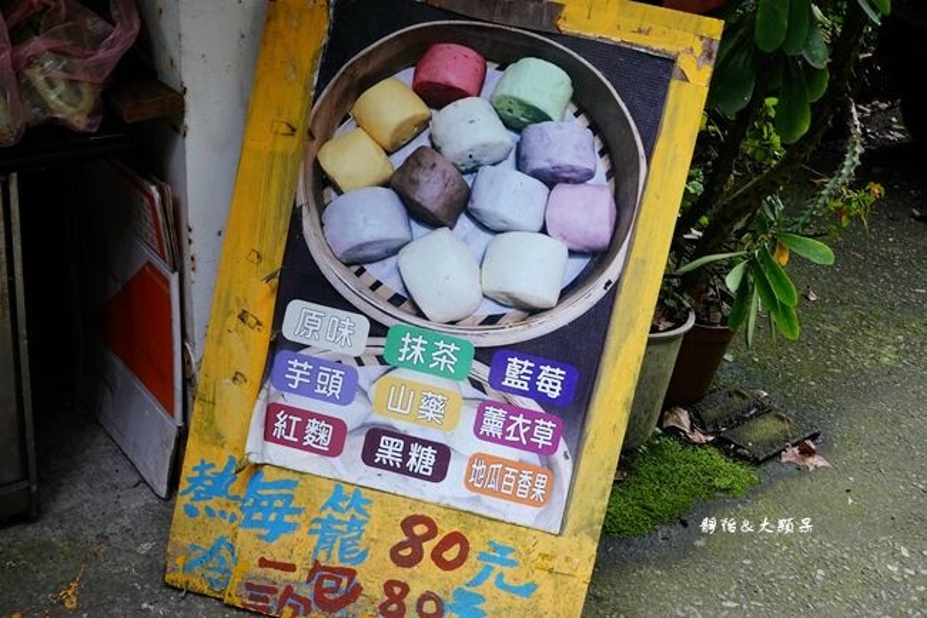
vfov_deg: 28.1
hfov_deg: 41.1
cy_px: 309
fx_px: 1236
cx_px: 464
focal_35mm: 48
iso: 800
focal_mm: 18.24
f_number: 4
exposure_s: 1/50
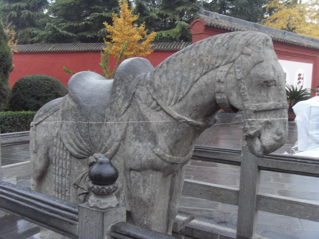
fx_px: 359
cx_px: 160
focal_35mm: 39
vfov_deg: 36.8
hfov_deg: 47.9
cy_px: 120
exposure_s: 1/30
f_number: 3.5
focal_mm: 6.6
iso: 200
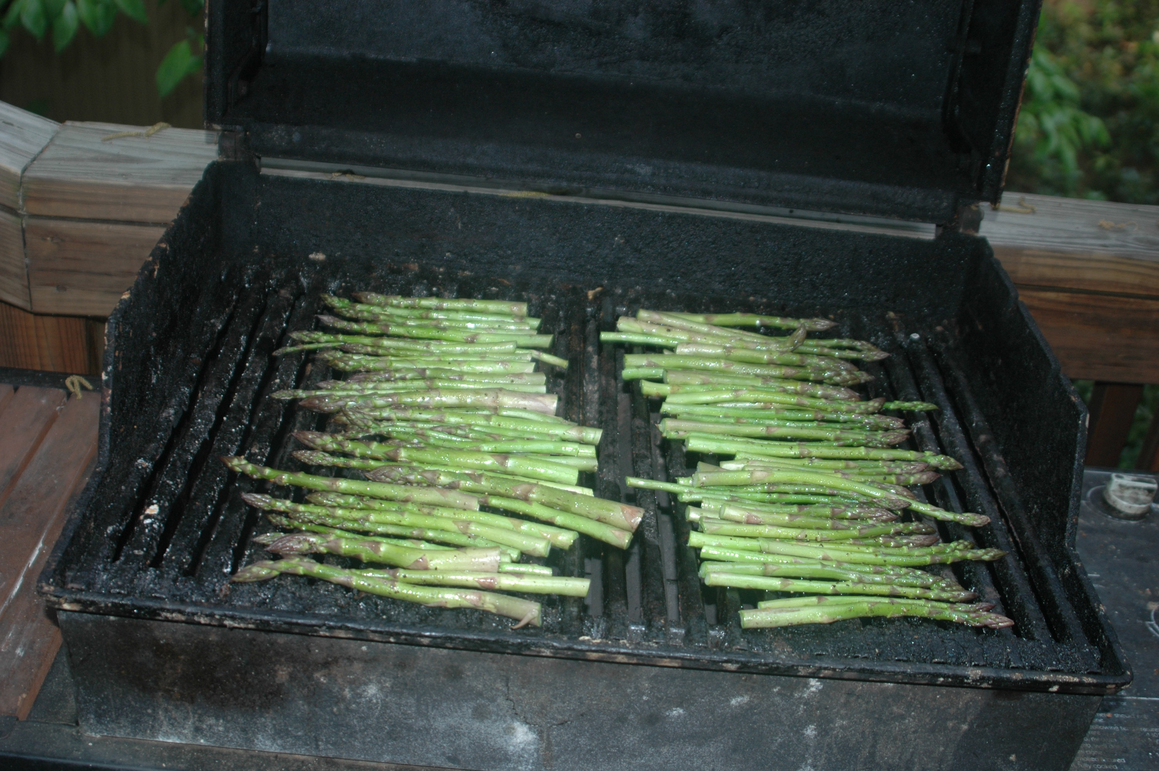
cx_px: 580
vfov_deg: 31.8
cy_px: 386
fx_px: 1351
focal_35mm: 42
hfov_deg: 46.4
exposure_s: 1/60
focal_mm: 28
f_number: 3.5
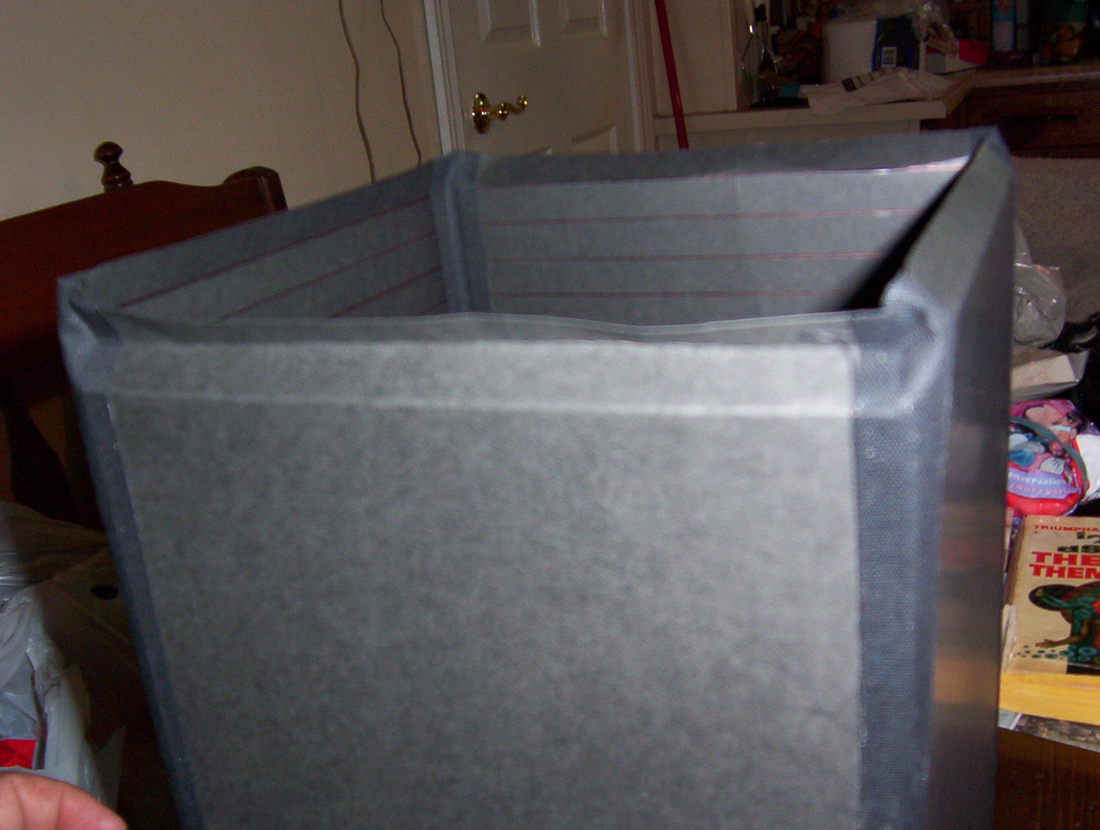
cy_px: 415
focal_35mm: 36
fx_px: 1147
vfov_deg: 39.8
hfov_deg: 51.2
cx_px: 550
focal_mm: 5.54
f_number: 2.76
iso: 140
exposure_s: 1/30
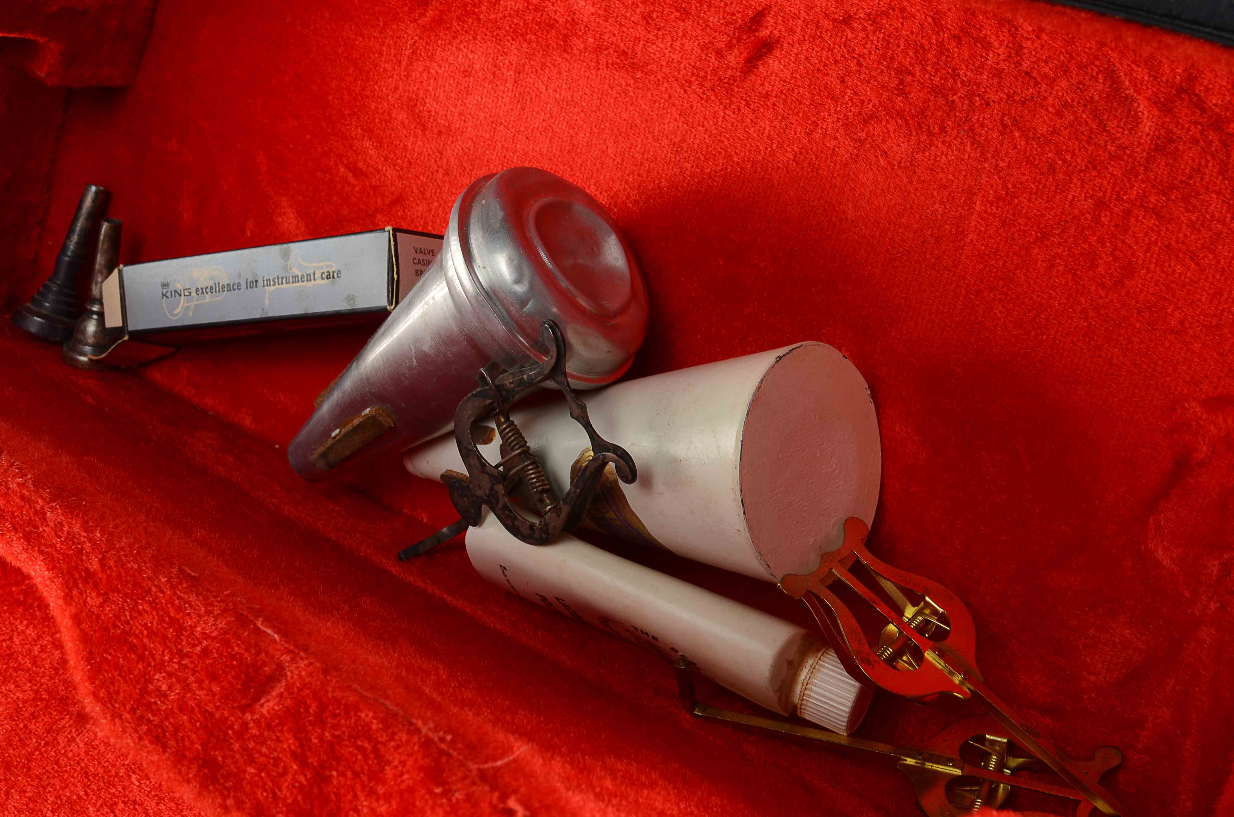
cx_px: 617
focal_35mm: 48
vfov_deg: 28.0
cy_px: 408
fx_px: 1642
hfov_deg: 41.2
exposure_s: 1/80
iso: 100
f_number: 11
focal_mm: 32
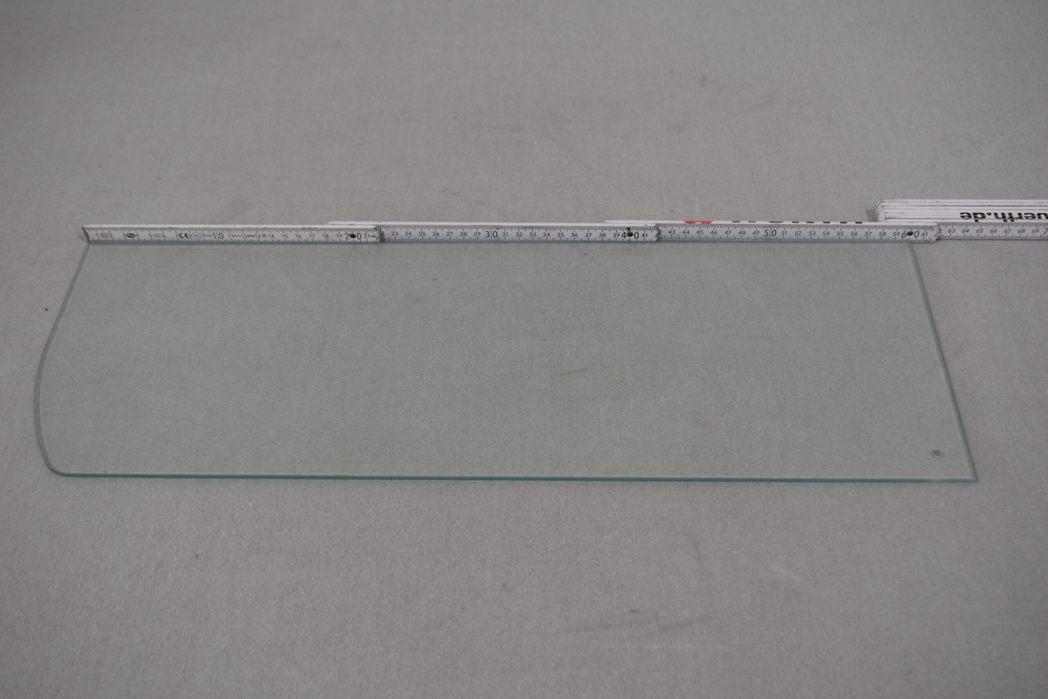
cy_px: 350
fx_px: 1223
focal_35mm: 42
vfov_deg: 31.9
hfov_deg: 46.4
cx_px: 524
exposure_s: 1/125
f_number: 5.6
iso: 320
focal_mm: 28
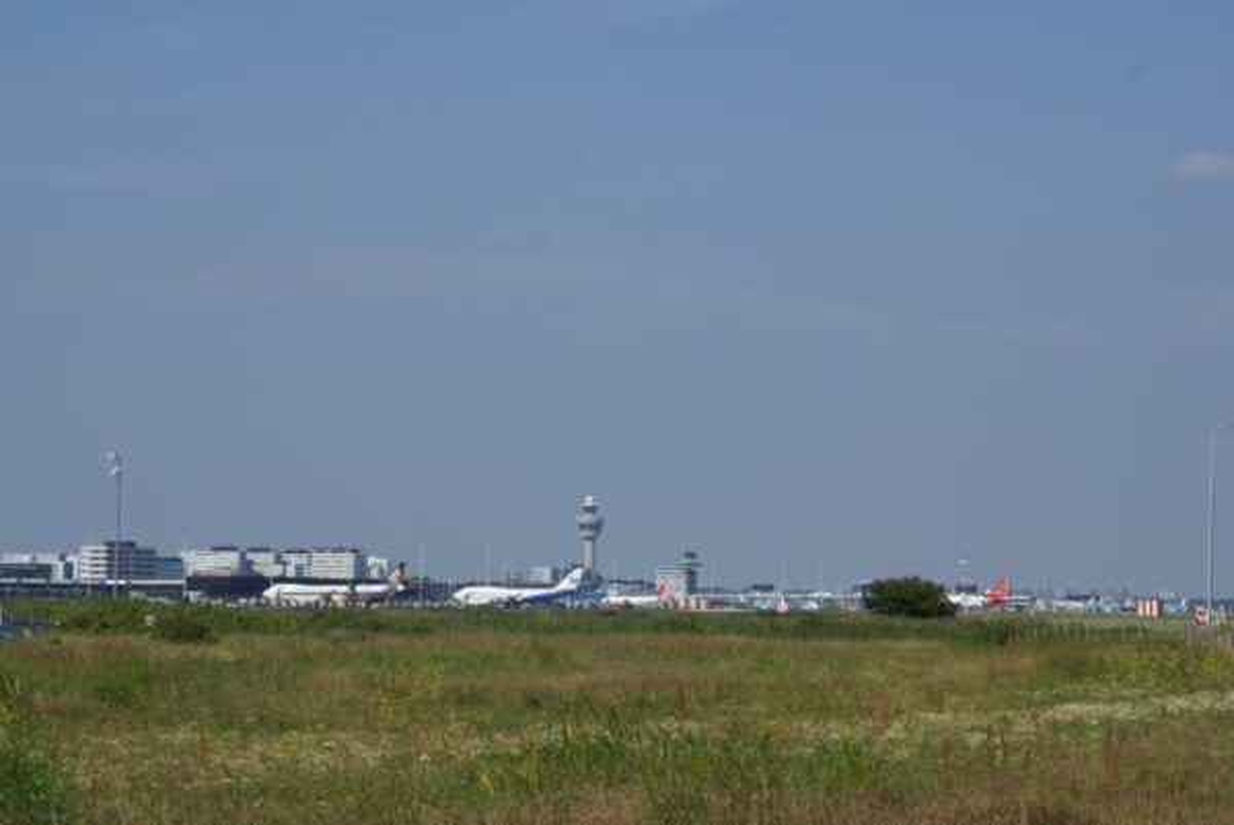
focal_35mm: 105
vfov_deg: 13.1
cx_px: 617
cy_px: 412
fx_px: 3602
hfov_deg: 19.4
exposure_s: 1/200
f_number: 13
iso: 100
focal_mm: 70
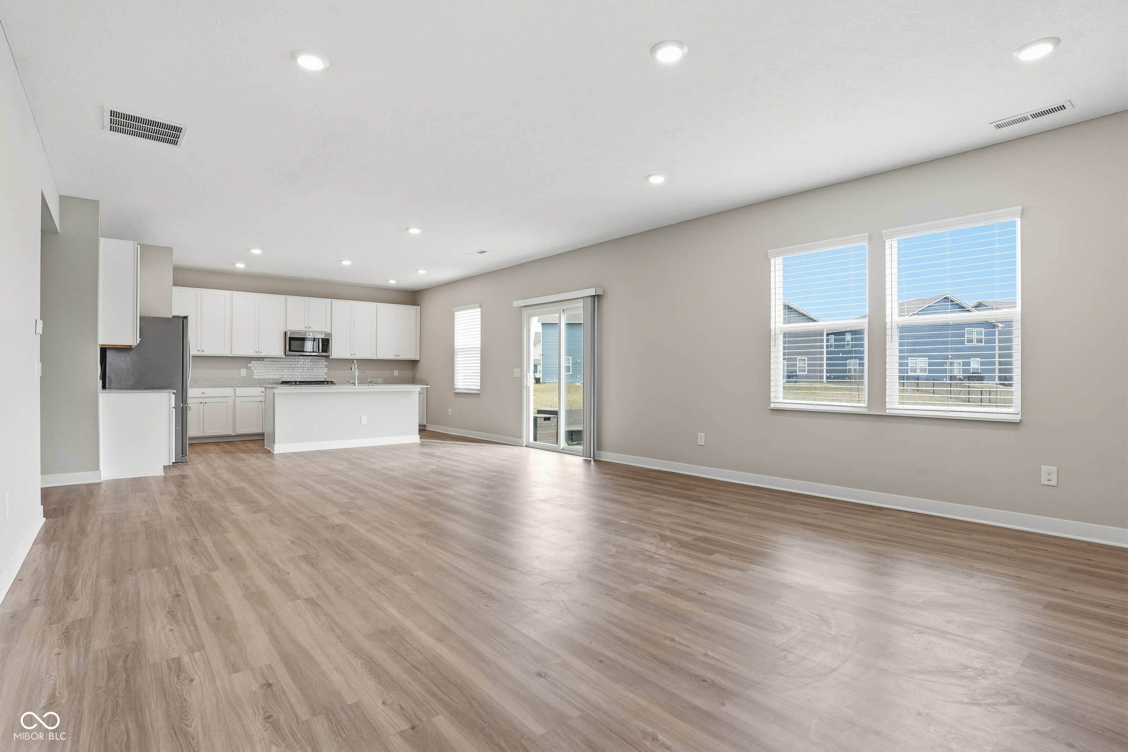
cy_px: 376
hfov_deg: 93.3
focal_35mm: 17
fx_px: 533
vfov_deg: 70.4
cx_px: 564
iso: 250
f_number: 9
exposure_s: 1/100
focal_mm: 17
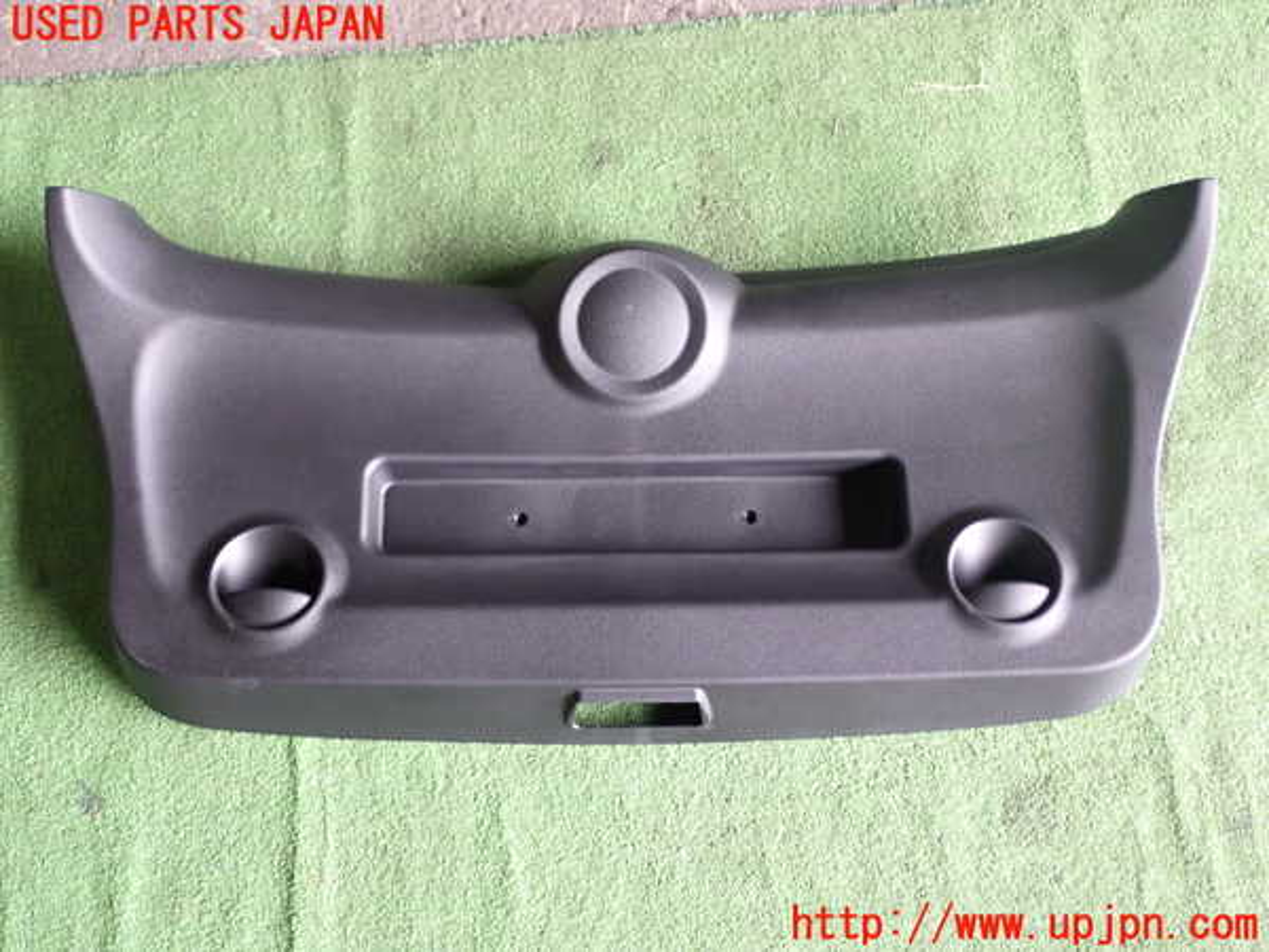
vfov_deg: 37.7
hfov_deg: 49.0
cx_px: 634
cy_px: 476
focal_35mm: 38
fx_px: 1393
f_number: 2.7
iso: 320
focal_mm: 6.83
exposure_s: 1/40
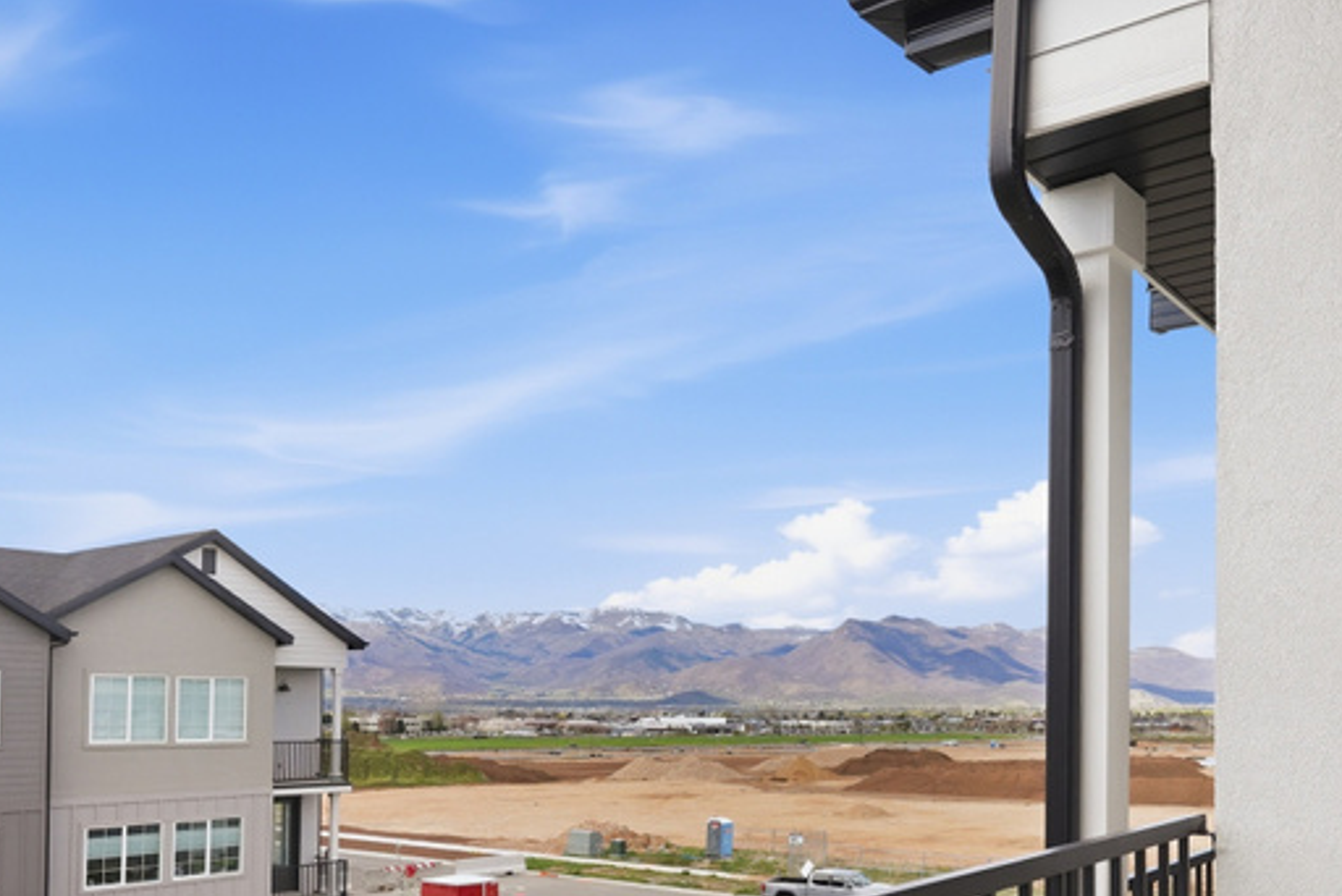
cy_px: 703
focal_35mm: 28
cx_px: 928
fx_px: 1044
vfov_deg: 44.4
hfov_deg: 63.3
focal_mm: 14
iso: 800
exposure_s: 1/1250
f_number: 8
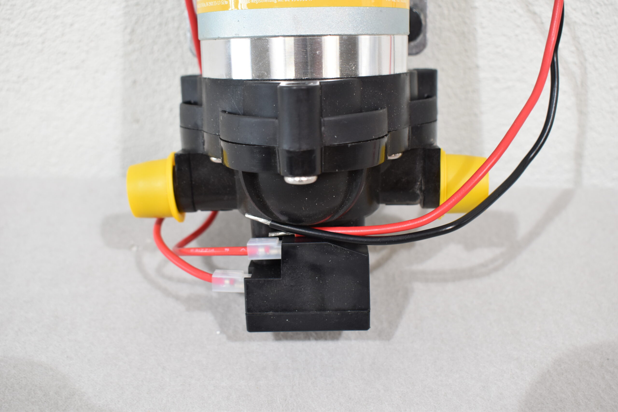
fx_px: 669
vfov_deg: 34.2
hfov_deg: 49.6
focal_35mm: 39
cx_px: 309
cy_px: 206
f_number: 5.6
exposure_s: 1/60
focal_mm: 26
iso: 640
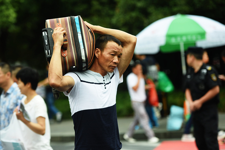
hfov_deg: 16.4
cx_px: 112
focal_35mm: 125
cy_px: 75
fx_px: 781
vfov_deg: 11.0
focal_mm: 125
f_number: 3.2
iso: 100
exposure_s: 1/250
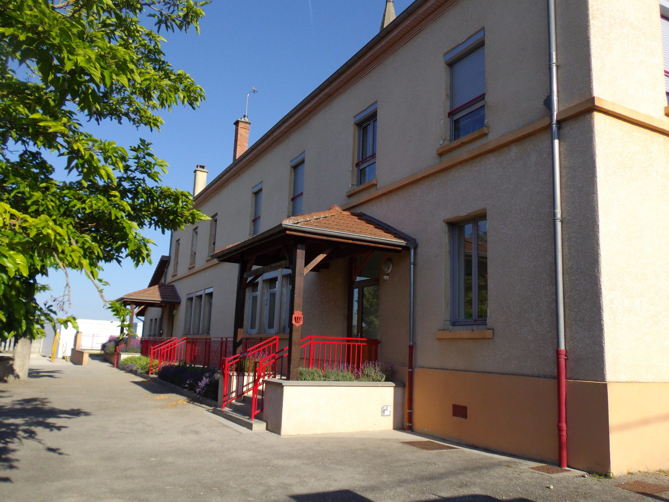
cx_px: 334
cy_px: 251
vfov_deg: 49.7
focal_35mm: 28
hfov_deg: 63.4
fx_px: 541
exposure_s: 1/1000
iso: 100
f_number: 3.1
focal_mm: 5
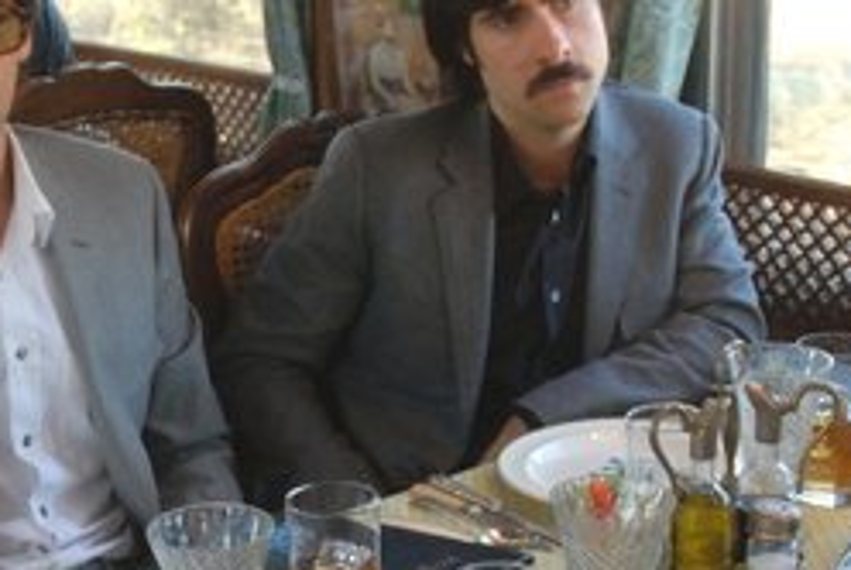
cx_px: 189
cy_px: 591
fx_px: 2059
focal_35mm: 87
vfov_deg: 15.4
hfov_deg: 23.1
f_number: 4.5
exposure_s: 1/125
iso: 500
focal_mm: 18
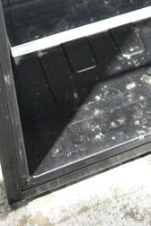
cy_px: -139
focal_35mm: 98
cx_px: 155
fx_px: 617
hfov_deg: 13.7
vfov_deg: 17.9
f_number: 3.5
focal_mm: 18
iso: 6400
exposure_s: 1/40
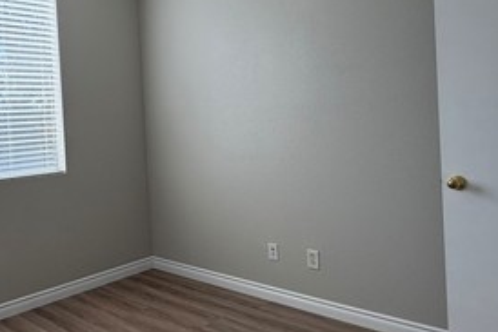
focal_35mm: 34
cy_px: 134
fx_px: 471
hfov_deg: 52.8
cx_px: 113
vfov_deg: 38.8
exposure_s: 1/241
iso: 40
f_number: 2.2
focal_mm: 2.22
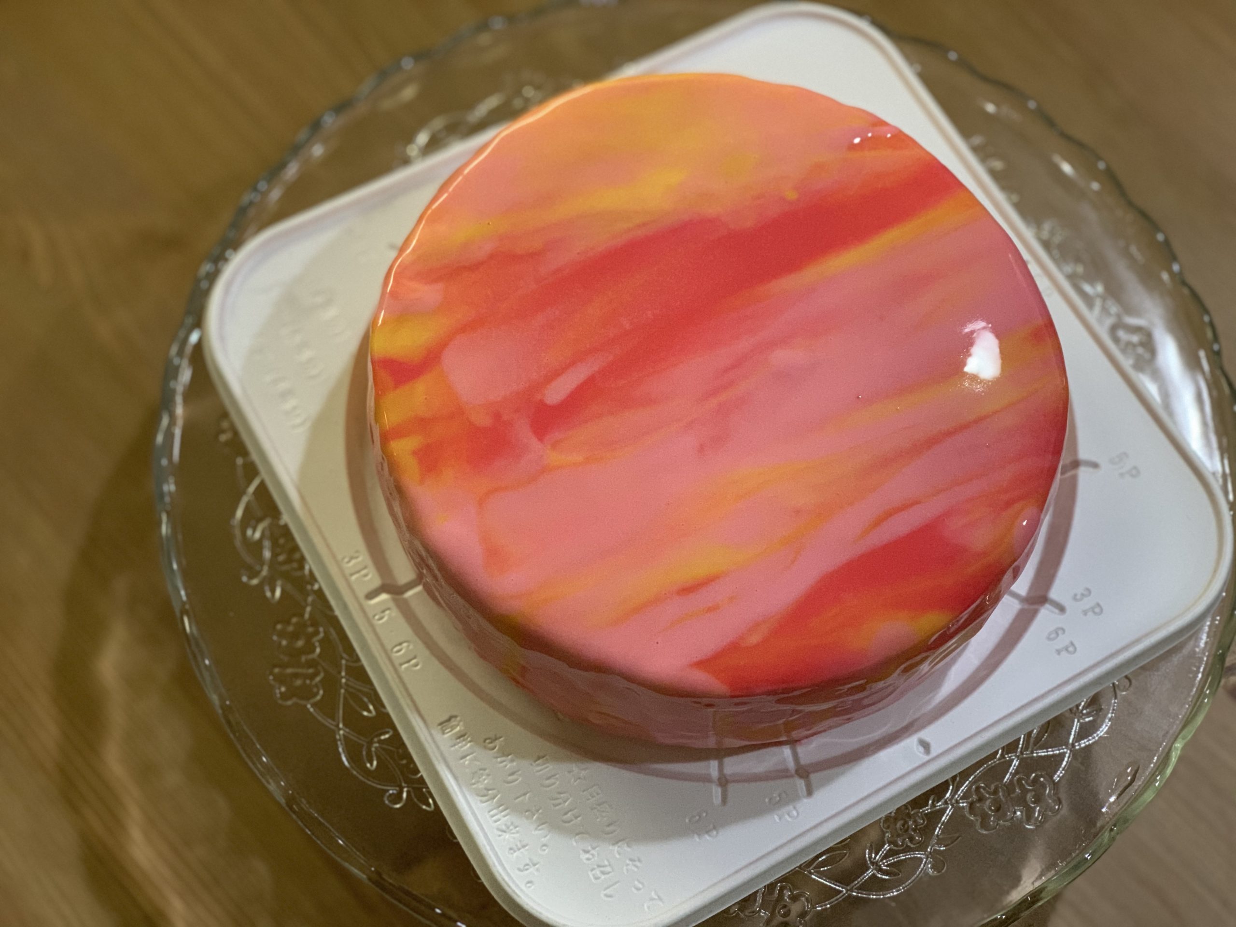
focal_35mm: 52
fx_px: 1857
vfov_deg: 28.0
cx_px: 618
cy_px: 464
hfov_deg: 36.8
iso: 320
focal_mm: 6
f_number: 2.4
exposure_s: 1/60
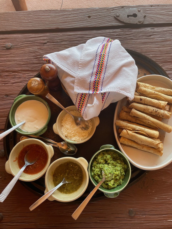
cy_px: 114
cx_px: 86
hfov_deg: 53.1
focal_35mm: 26
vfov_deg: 67.3
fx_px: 172
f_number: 1.6
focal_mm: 4.2
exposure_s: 1/427
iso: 32
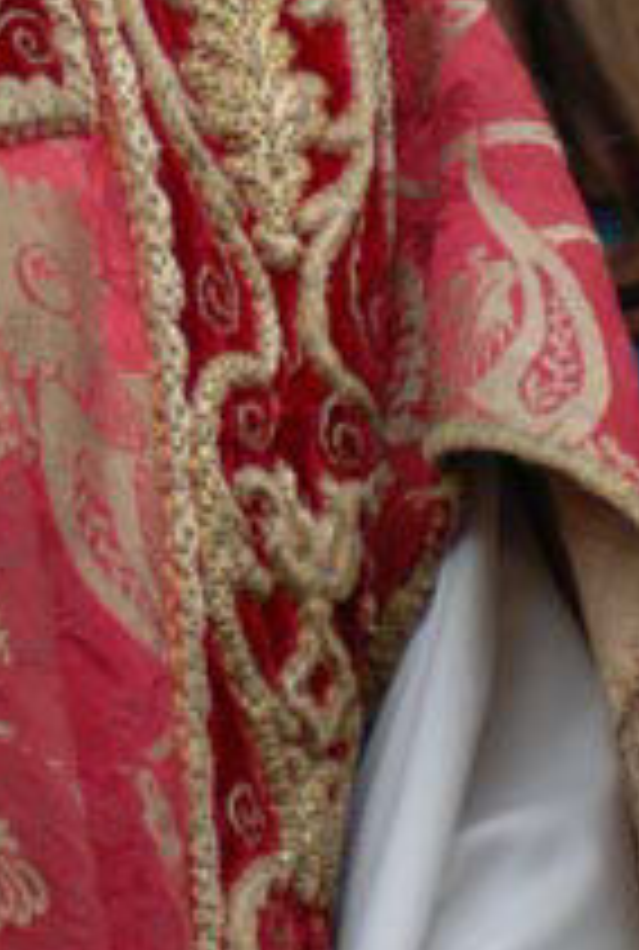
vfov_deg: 4.5
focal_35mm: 454
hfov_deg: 3.0
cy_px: -297
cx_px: -369
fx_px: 12008
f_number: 4.2
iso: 100
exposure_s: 1/200
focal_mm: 80
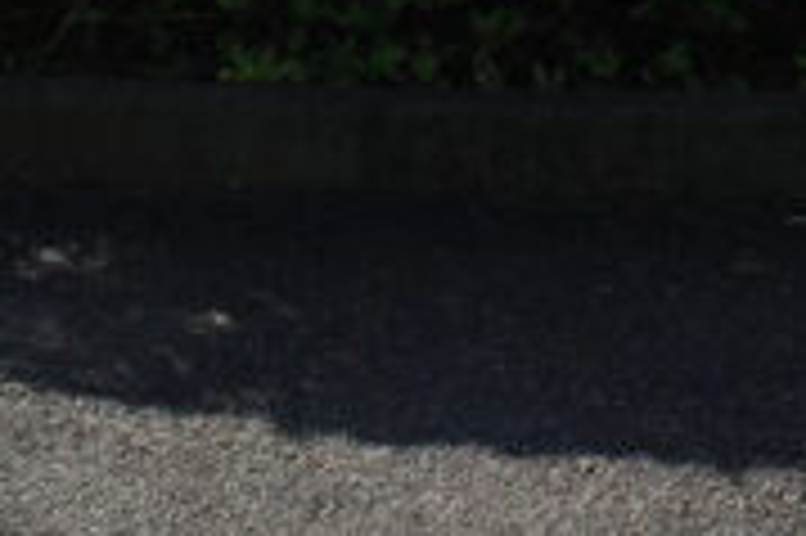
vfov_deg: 6.1
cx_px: 1801
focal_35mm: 200
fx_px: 4474
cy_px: -1313
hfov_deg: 9.4
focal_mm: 18.3
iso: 200
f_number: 5.6
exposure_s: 1/500
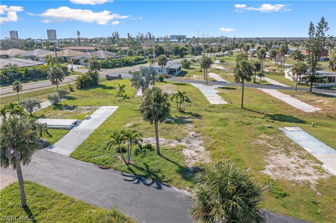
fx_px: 261
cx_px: 168
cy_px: 112
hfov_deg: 65.5
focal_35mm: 28
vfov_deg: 46.4
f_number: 5.6
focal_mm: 10.26
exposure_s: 1/500
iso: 100
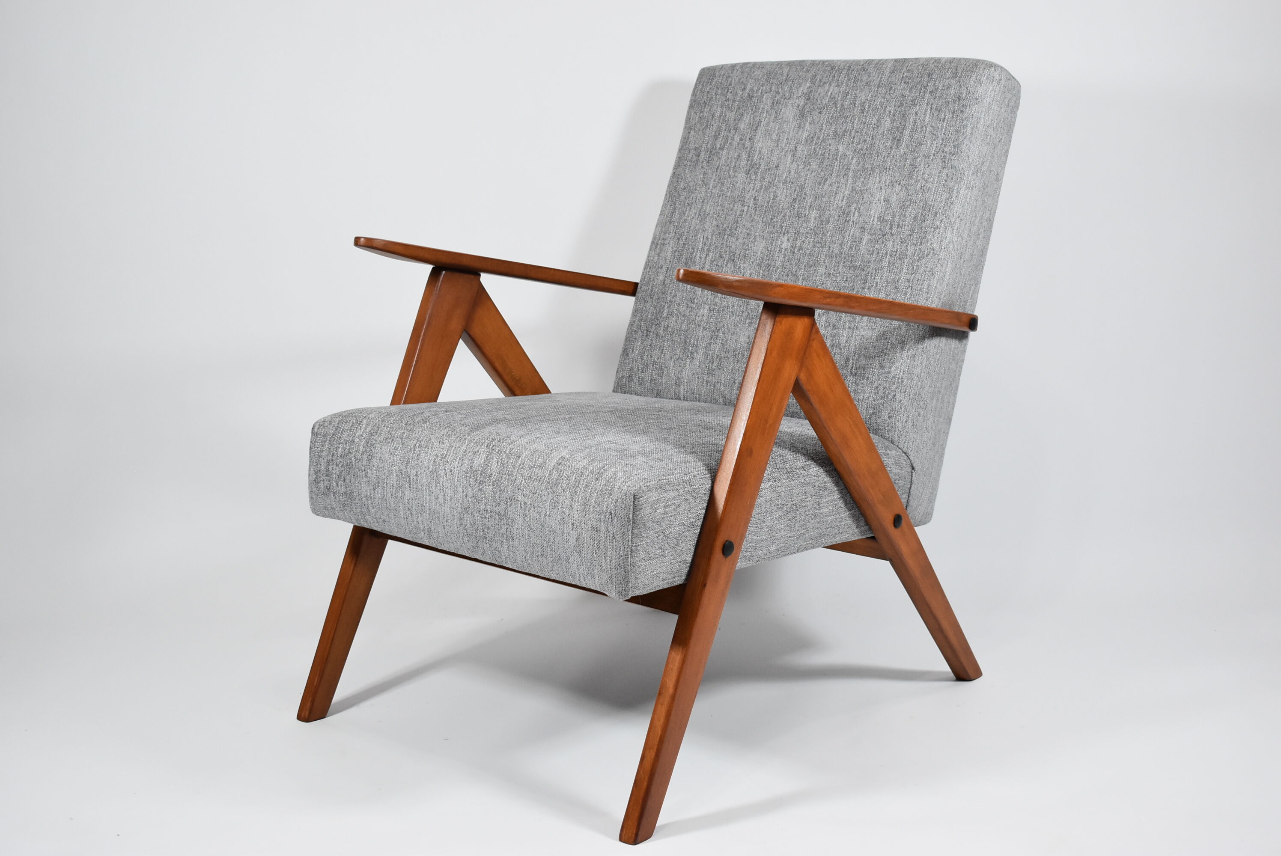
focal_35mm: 51
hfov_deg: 38.9
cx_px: 640
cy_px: 428
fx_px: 1816
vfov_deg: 26.5
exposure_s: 1/125
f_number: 4.5
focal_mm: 34
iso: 1250
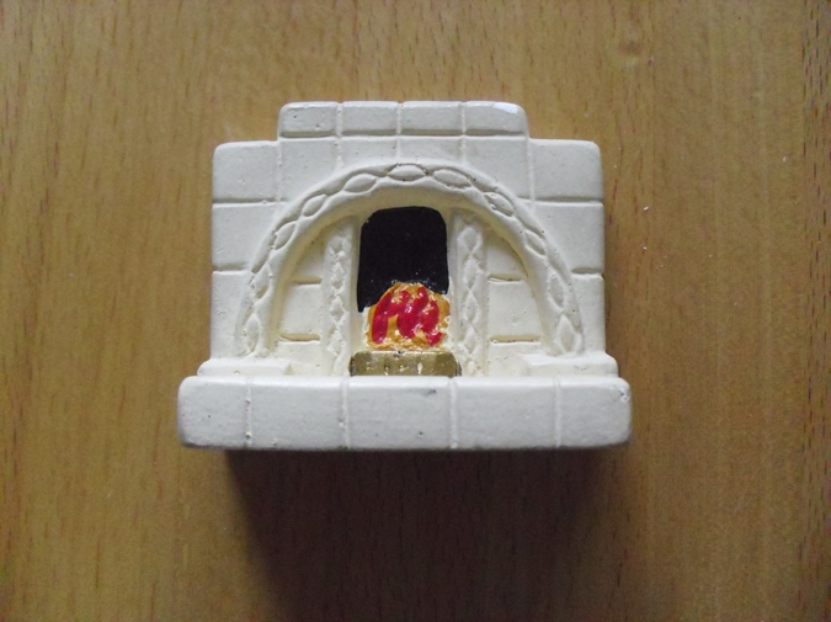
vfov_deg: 39.6
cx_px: 416
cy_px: 311
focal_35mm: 36
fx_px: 863
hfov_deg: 51.4
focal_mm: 6.3
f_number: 3.1
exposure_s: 1/30
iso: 800
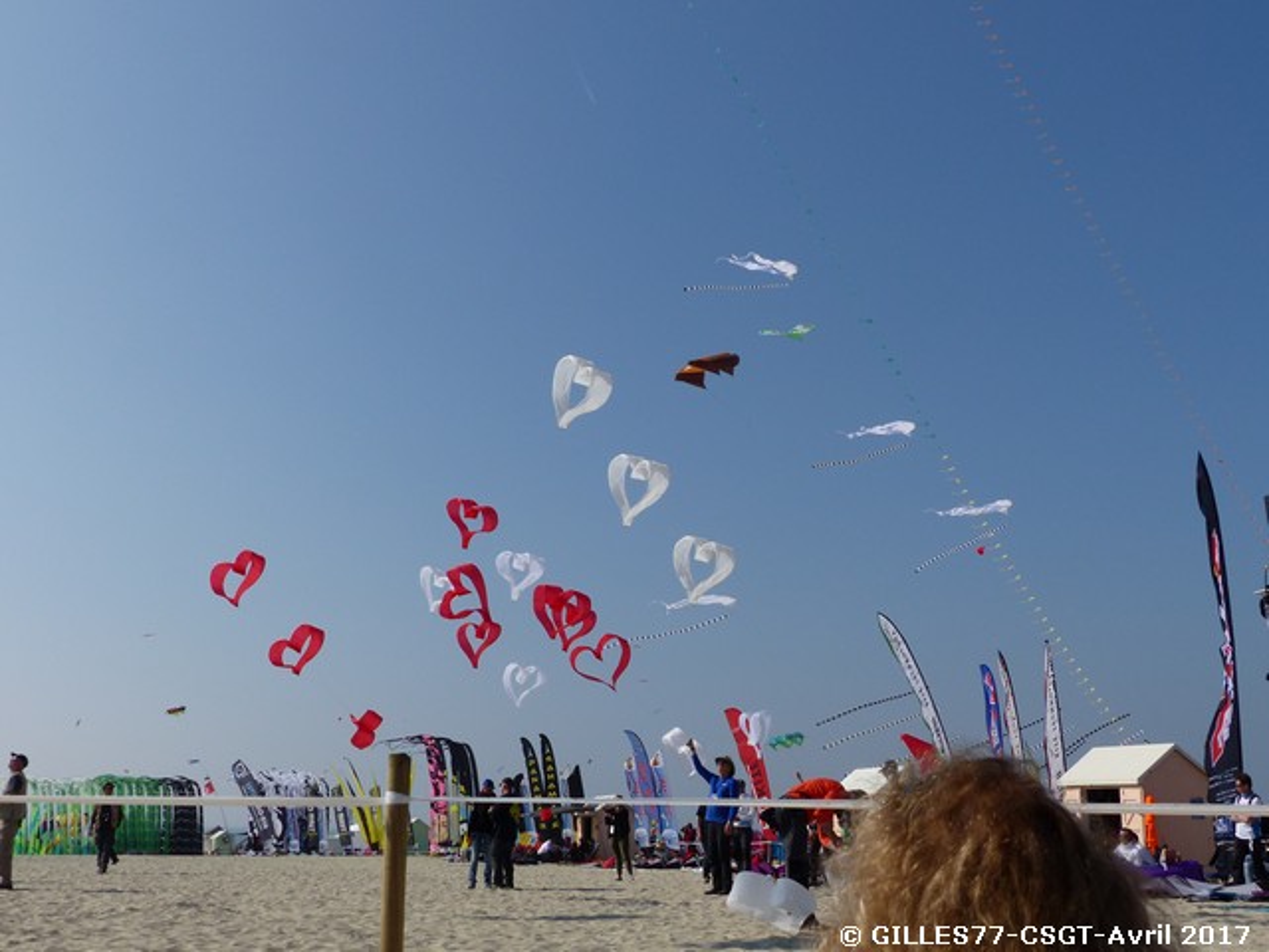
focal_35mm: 42
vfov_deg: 34.3
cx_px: 634
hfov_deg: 44.8
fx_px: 1540
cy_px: 476
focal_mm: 7.6
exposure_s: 1/1600
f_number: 4.5
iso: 100
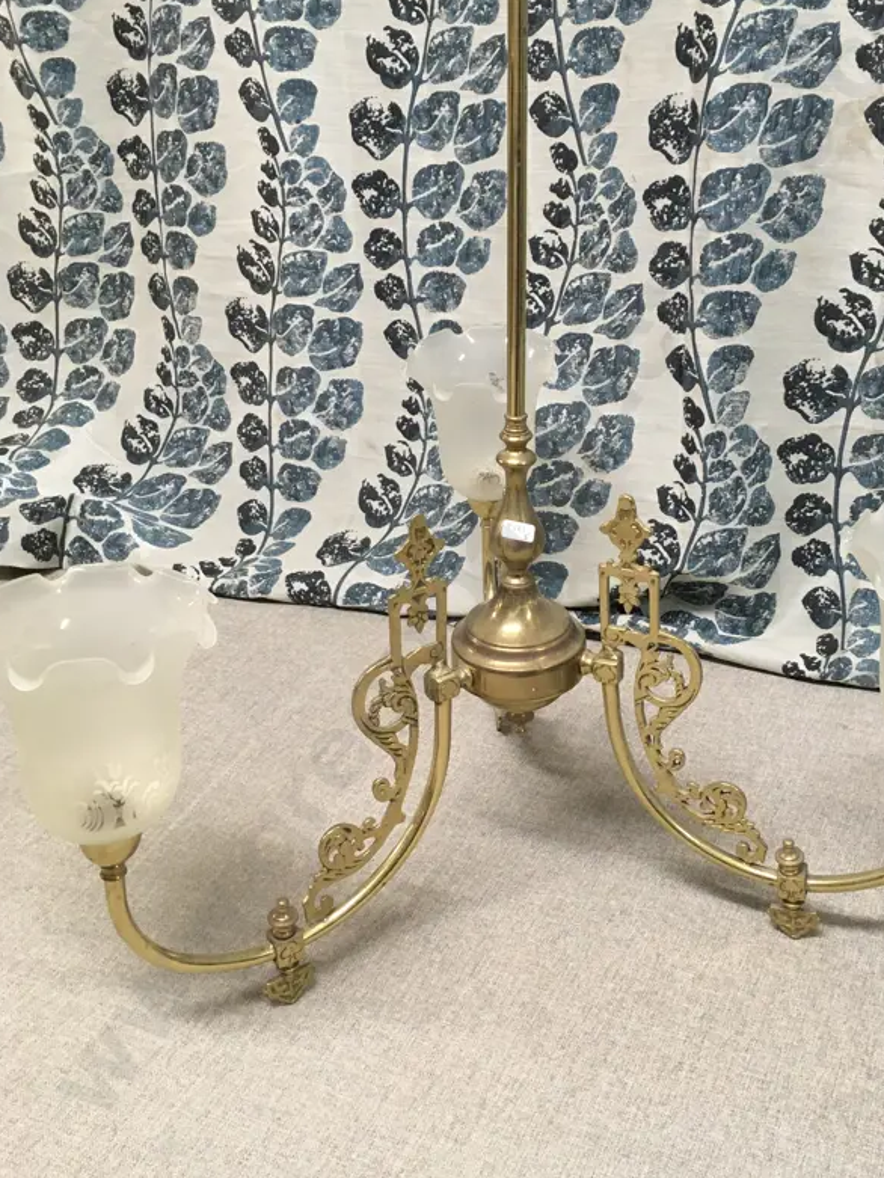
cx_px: 539
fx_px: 1294
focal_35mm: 38
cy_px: 490
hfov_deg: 37.6
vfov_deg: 48.8
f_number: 2.2
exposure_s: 1/33
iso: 125
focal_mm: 4.15
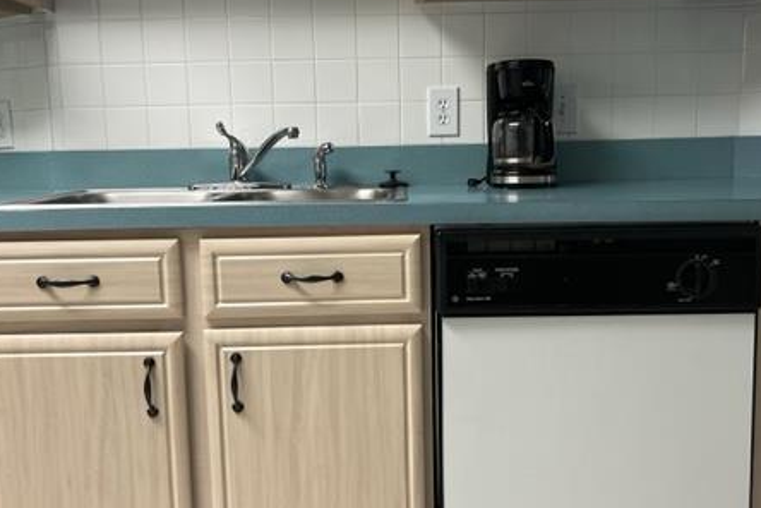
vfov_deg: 34.2
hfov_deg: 49.5
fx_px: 824
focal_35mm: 39
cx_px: 399
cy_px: 247
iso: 125
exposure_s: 1/120
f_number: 1.6
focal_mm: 5.1
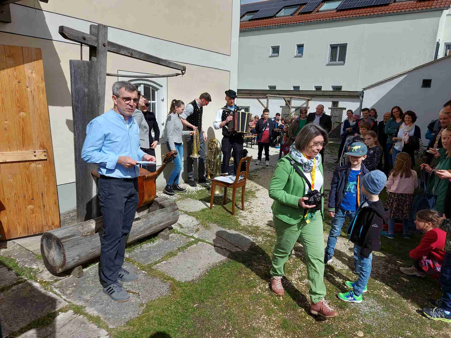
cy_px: 169
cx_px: 226
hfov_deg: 71.6
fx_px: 313
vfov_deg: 56.8
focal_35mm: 24
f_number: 1.8
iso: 32
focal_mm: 5.23
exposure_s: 1/1750
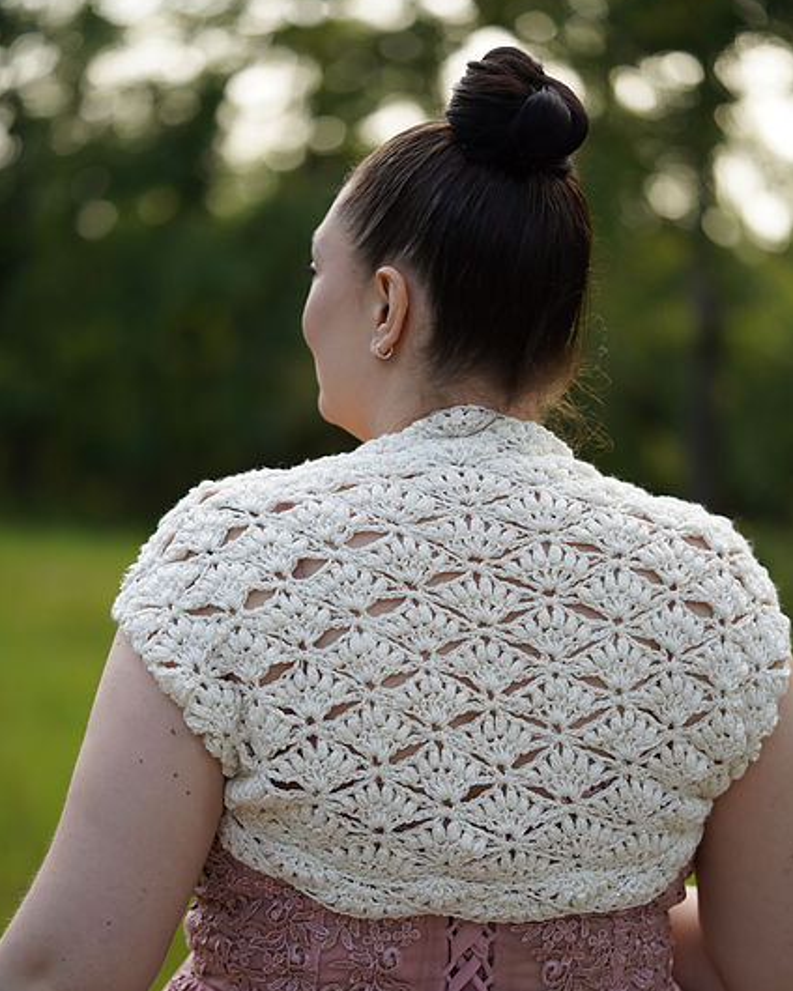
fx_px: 2992
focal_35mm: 102
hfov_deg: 15.1
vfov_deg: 18.8
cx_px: 396
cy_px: 542
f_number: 2.8
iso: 100
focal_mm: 90
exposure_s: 1/160
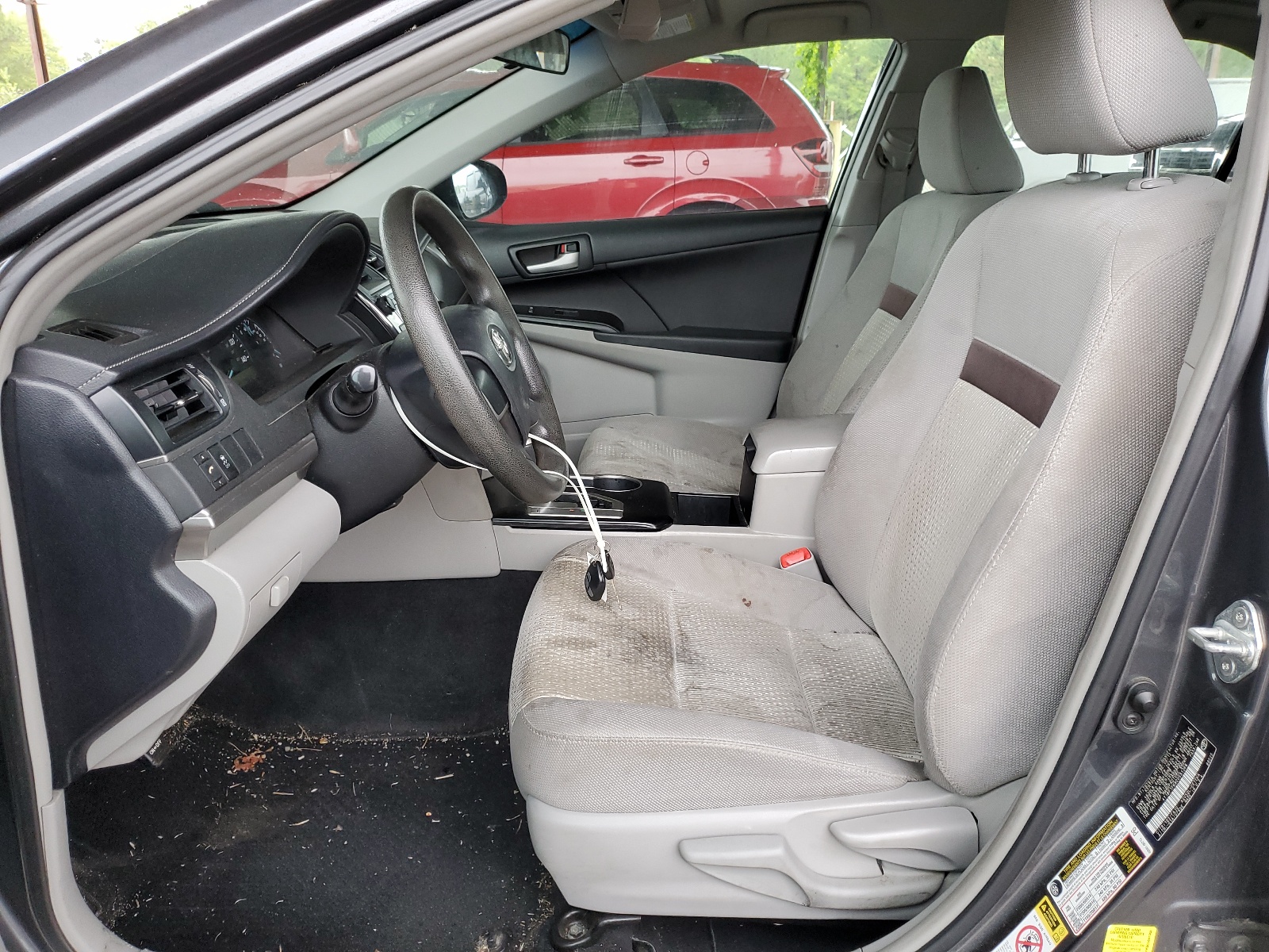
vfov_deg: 53.1
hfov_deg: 67.3
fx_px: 953
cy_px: 476
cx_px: 634
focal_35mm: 26
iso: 79
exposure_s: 1/120
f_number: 1.5
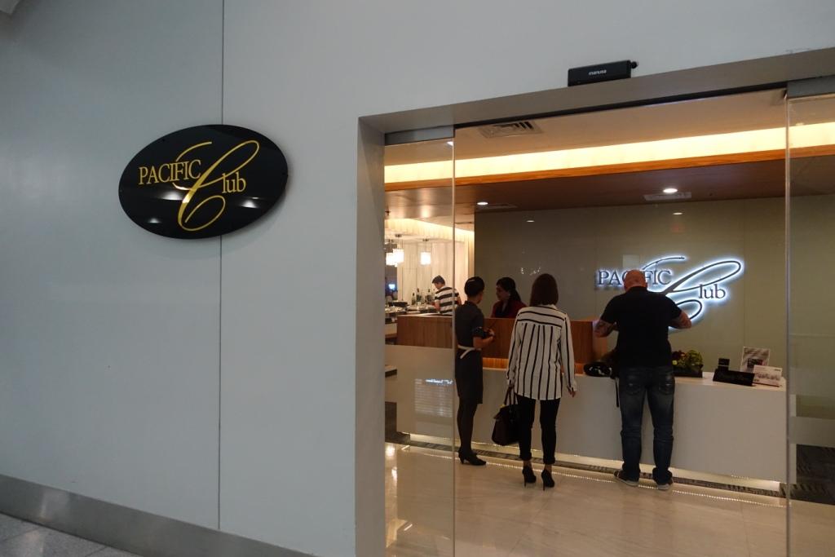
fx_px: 557
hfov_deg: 73.7
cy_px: 278
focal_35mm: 24
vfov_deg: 53.1
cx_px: 418
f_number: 1.8
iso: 1250
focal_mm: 8.8
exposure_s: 1/250
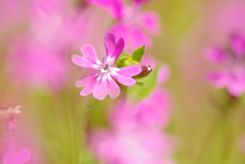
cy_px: 80
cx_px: 122
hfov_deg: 18.9
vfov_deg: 12.7
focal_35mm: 108
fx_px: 735
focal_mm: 100
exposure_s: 1/500
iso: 100
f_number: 2.8
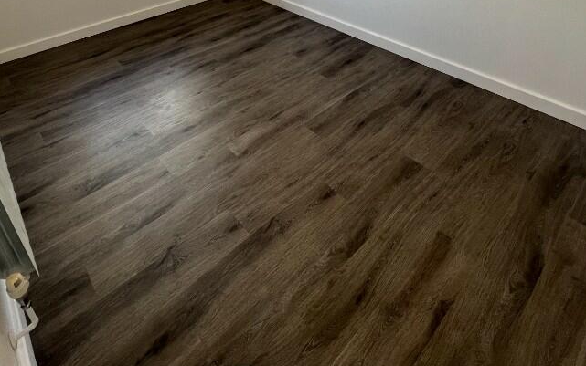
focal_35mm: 22
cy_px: 23
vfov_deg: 48.1
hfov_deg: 79.6
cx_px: 292
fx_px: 351
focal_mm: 1.57
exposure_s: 1/100
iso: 125
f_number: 1.8
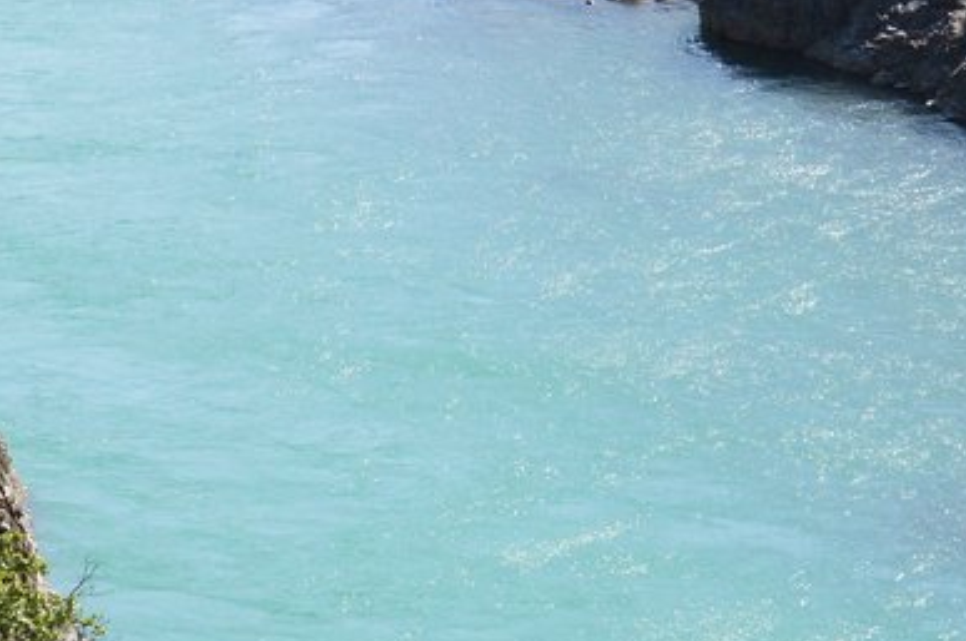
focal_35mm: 279
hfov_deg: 7.4
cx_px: 35
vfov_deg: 4.9
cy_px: -409
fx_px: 7479
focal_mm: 45
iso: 400
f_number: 10
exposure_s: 1/320
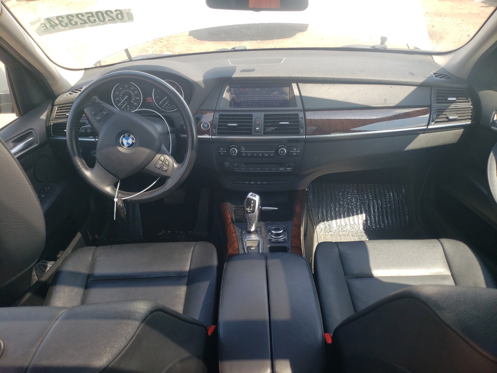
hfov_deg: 67.3
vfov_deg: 53.1
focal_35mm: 26
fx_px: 373
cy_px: 186
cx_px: 248
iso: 50
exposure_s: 1/435
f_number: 1.5
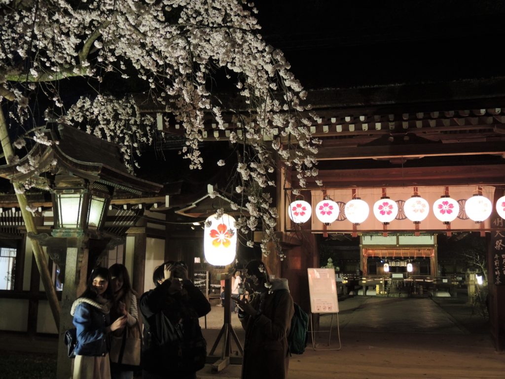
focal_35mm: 28
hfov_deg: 63.4
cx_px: 252
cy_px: 190
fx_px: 408
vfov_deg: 49.7
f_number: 2
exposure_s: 1/10
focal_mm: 6
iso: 400
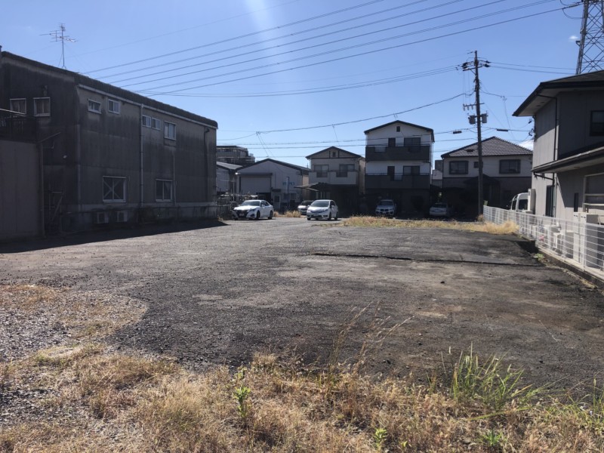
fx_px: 489
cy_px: 226
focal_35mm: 28
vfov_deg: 49.7
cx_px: 302
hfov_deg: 63.4
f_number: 1.8
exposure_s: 1/3003
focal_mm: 3.99
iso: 25
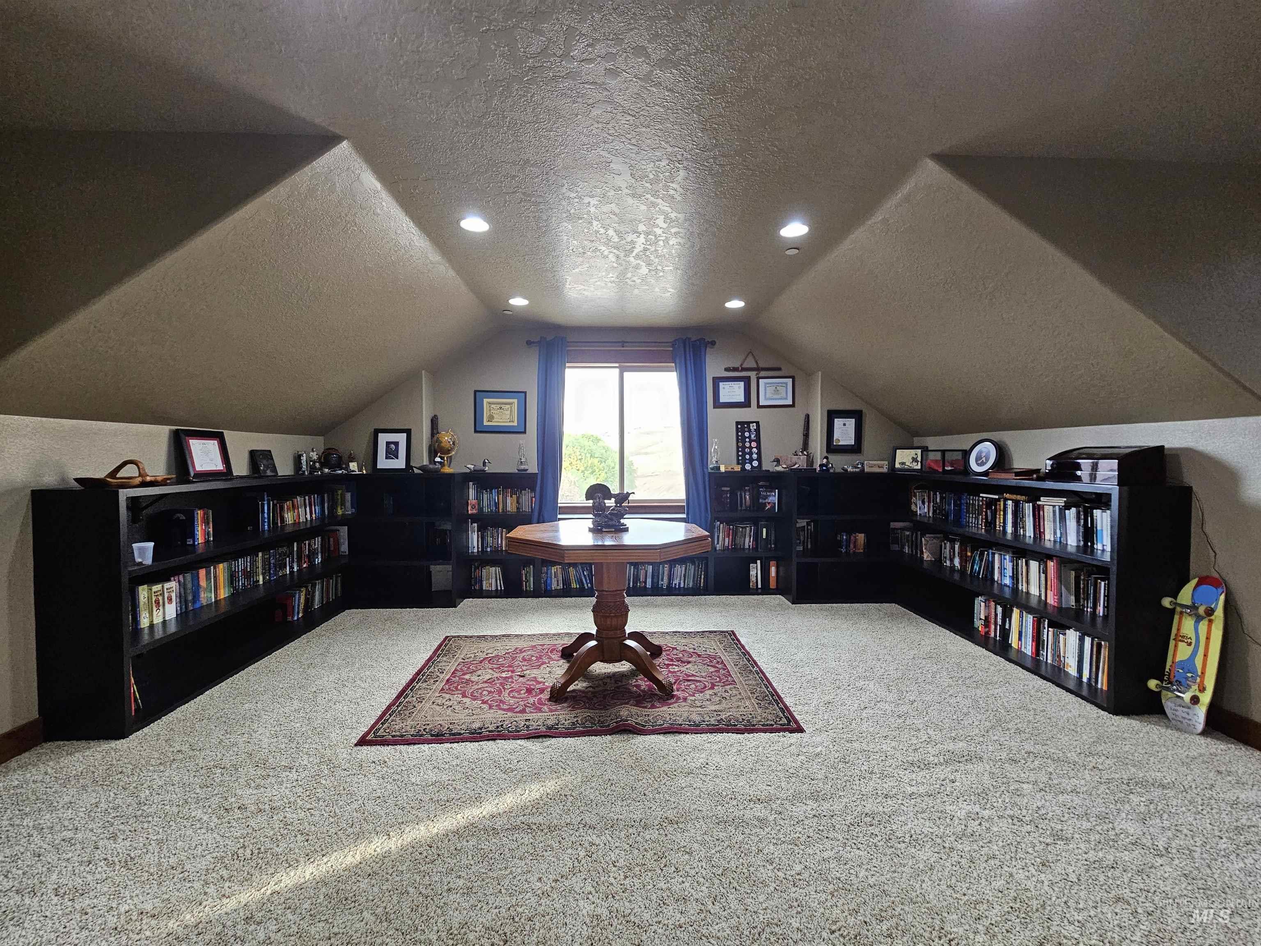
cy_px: 473
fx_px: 474
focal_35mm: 13
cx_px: 630
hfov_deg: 106.2
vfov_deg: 89.9
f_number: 2.2
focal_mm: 2.2
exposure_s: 1/60
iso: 320
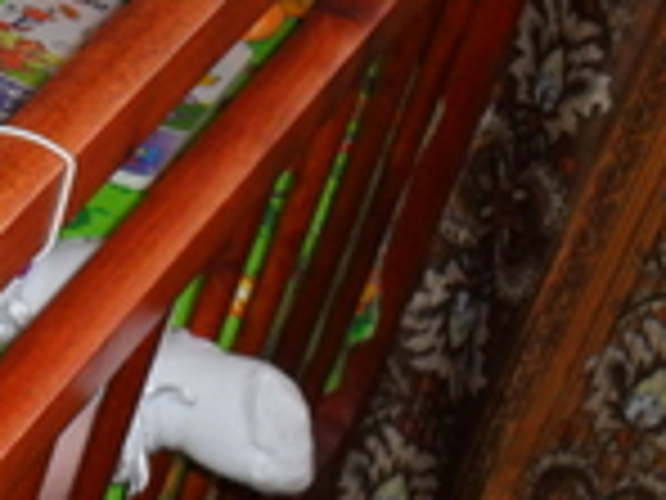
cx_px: -342
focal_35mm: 192
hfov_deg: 10.0
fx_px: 3694
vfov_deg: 7.7
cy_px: 396
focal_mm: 11.2
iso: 200
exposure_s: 1/60
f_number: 5.6
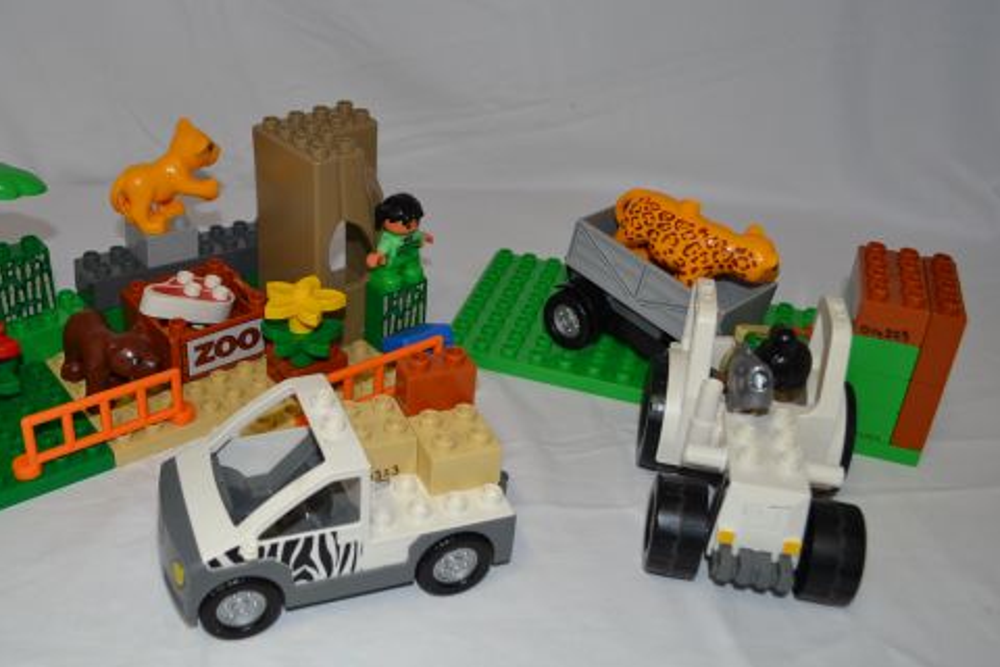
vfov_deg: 36.8
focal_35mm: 36
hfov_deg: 52.3
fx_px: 1000
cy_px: 293
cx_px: 350
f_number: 3.5
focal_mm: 18
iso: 280
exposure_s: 1/60
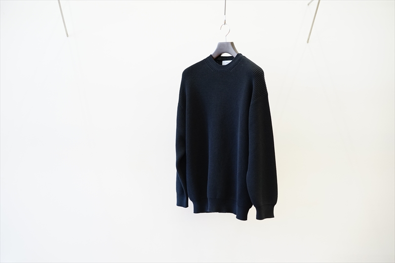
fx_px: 603
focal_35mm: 55
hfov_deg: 36.3
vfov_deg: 24.6
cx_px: 198
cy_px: 132
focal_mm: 55
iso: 1000
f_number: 4
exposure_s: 1/60
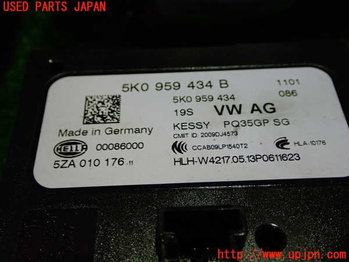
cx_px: 174
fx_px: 413
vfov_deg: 35.1
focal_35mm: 41
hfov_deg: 45.8
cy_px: 131
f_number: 2.8
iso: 250
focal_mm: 7.31
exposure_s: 1/40
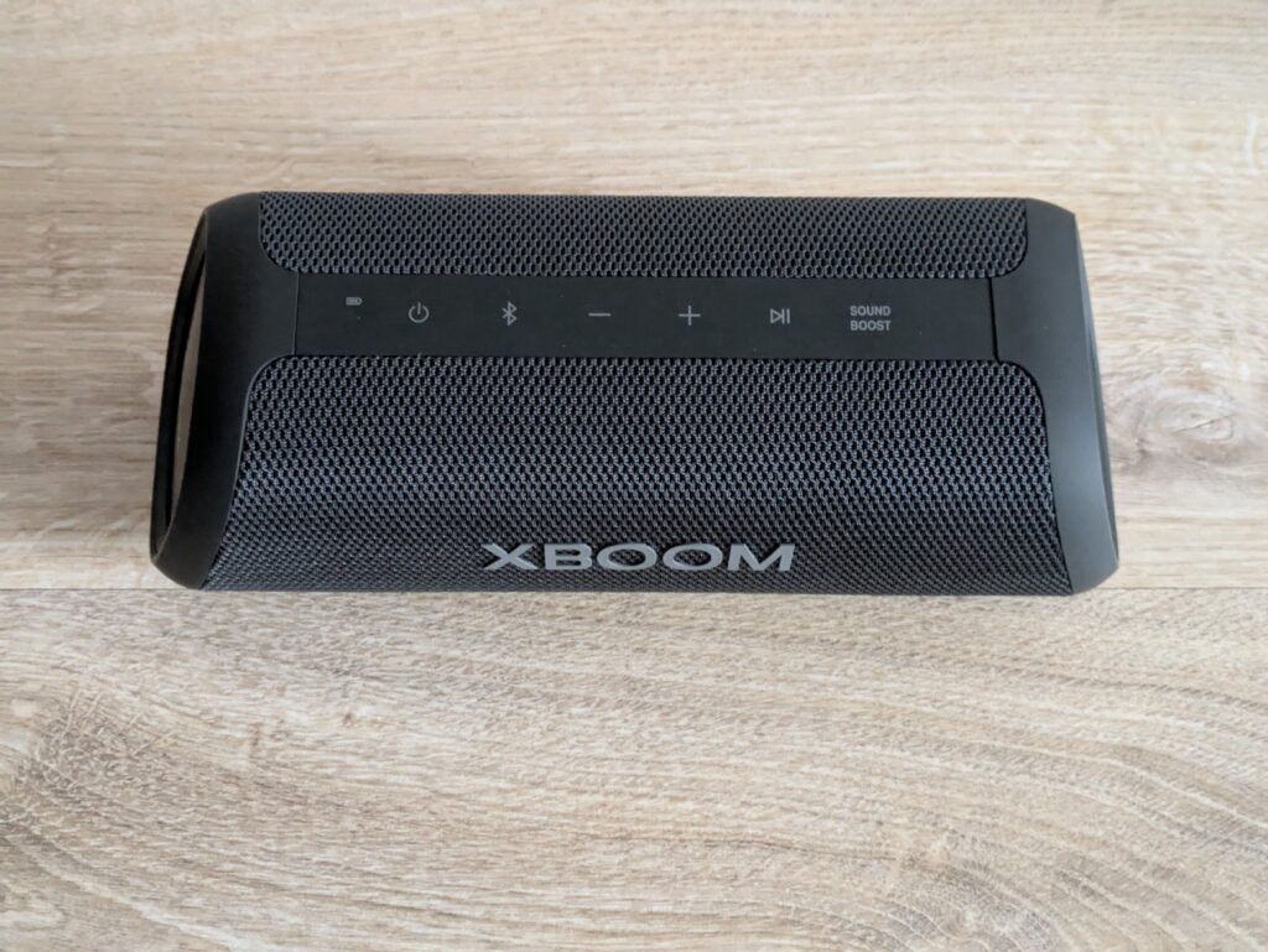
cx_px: 634
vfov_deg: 28.6
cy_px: 476
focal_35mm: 51
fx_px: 1869
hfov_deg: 37.5
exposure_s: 1/16.7
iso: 1356
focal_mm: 5.43
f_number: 1.89
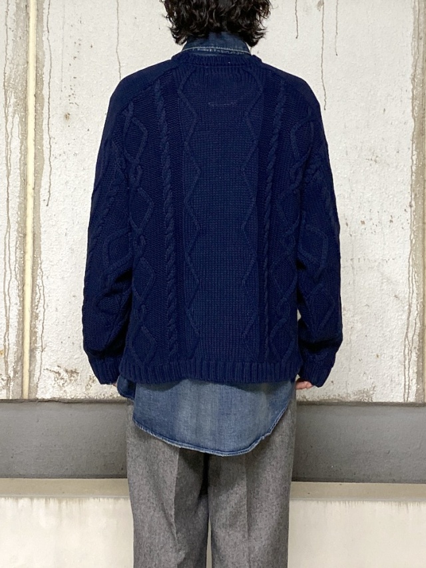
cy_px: 284
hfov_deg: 53.1
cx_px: 213
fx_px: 427
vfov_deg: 67.3
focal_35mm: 26
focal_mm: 4.25
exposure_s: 1/30
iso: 640
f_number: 1.8
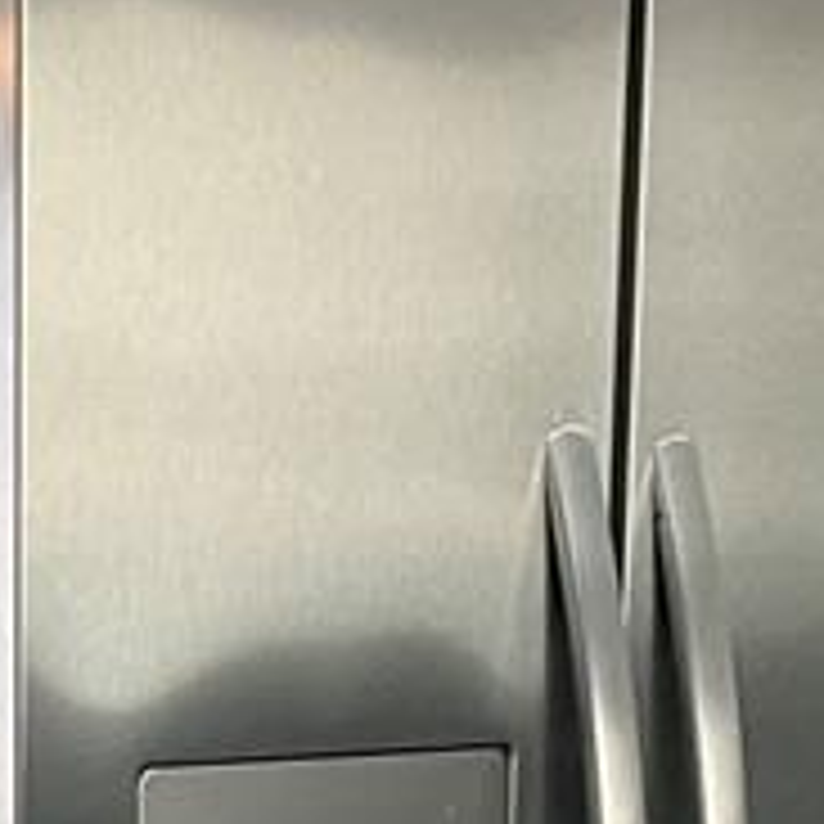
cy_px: 1164
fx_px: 3851
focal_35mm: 143
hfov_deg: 12.1
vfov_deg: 11.8
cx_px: 5
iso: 80
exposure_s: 1/60
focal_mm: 3
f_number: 1.8
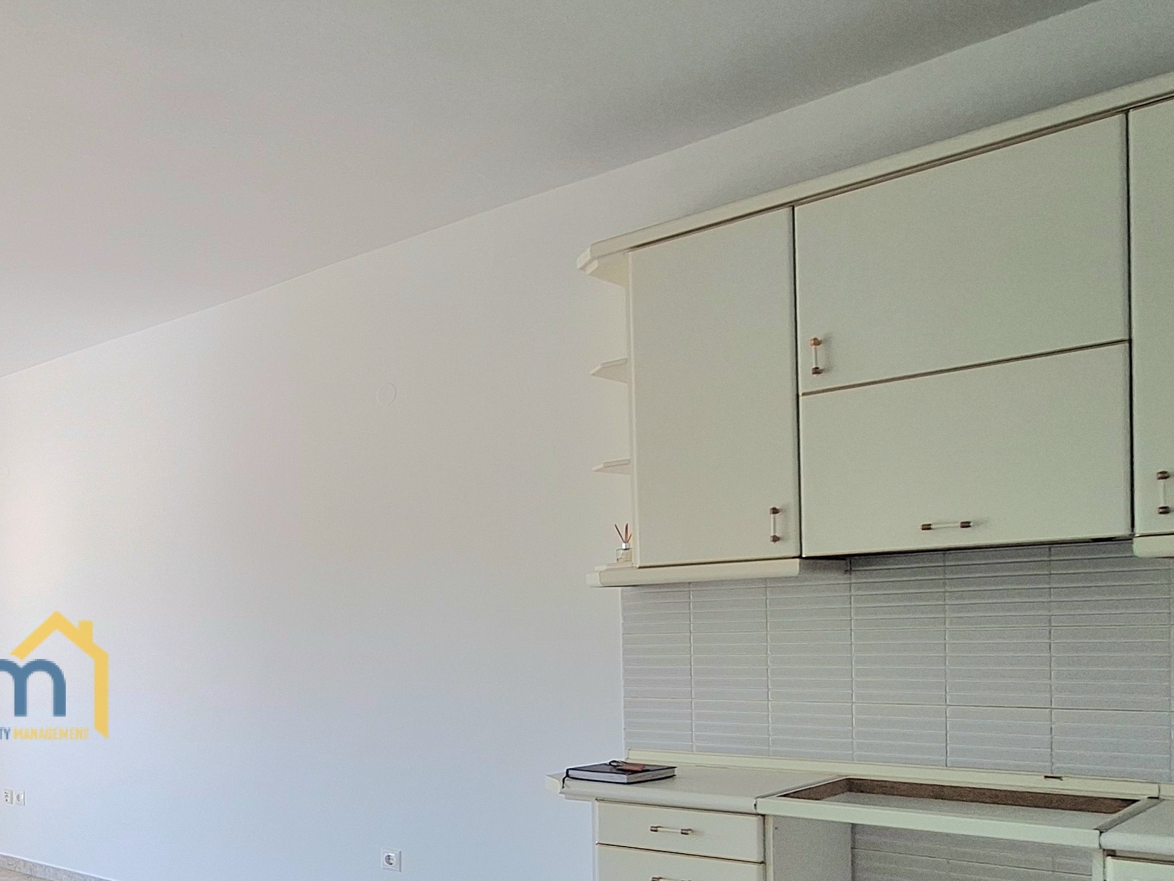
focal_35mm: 31
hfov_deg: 47.7
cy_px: 660
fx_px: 1051
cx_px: -15
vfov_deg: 44.0
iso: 40
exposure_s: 1/116
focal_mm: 1.74
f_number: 2.2
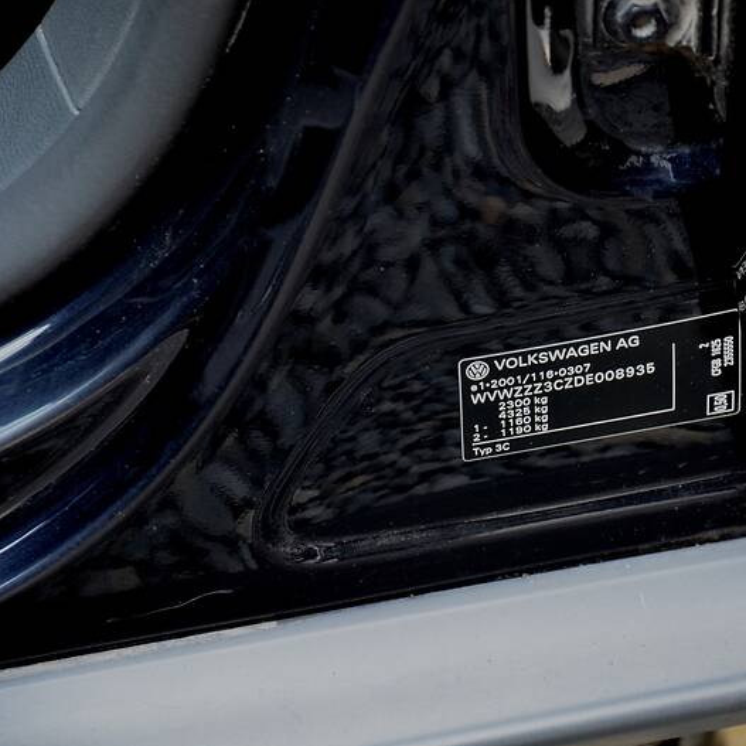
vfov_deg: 8.6
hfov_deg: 8.6
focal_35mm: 203
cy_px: 372
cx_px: 532
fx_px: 4941
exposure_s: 1/40
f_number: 5.6
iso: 800
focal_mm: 105
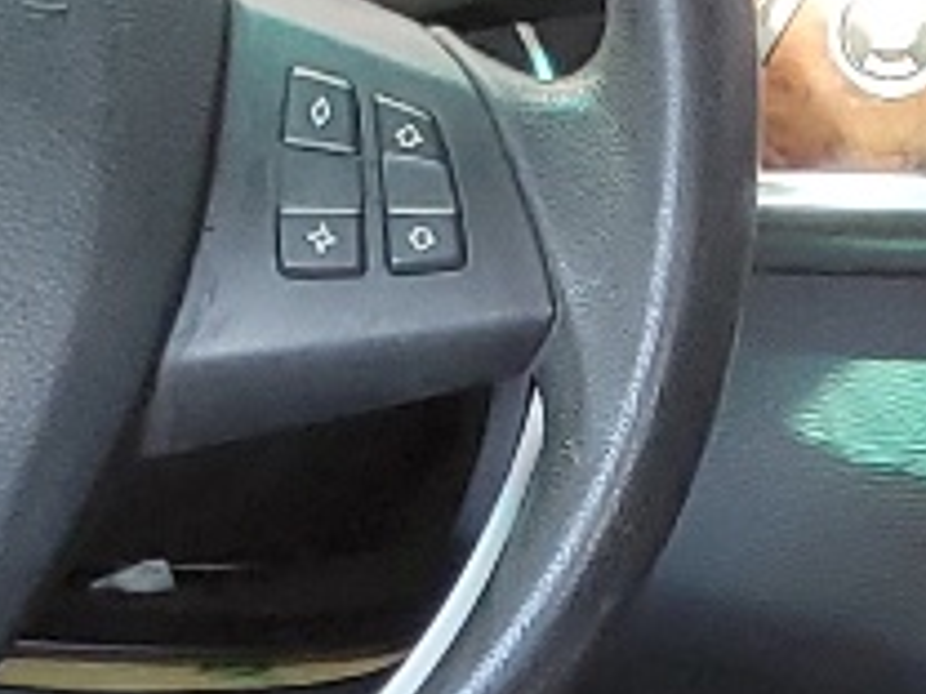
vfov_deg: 7.1
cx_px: 1451
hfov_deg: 9.6
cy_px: 1575
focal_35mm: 200
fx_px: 5350
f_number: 1.5
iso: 83
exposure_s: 1/60.2
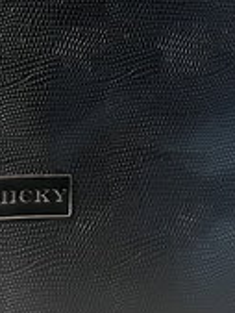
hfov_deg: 16.8
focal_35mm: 82
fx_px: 741
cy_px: 18
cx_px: -83
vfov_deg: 23.1
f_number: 1.6
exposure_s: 1/50
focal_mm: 5.1
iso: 320
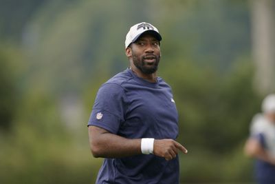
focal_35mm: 560
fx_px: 4279
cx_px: 138
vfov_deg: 2.5
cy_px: 92
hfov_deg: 3.7
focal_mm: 560
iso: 800
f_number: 4
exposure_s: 1/3200
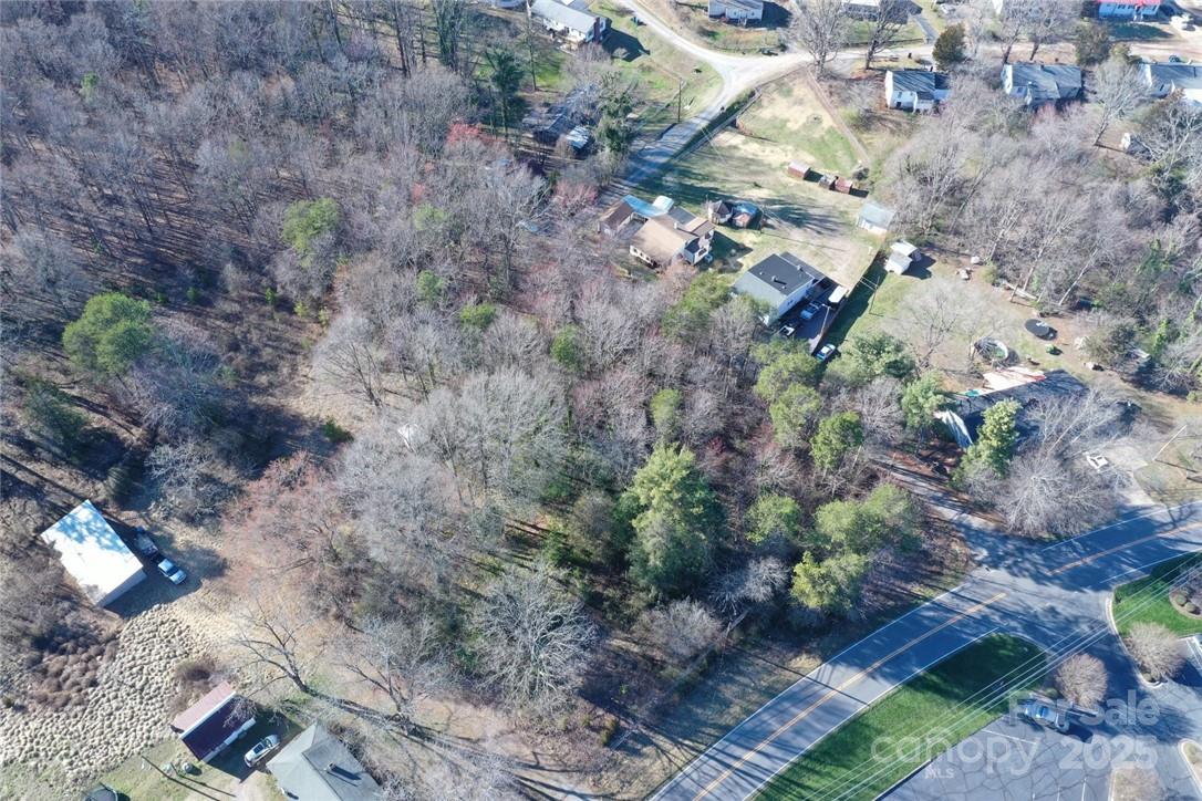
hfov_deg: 65.5
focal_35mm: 28
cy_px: 400
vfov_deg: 46.4
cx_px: 601
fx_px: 935
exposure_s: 1/40
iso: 100
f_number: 8
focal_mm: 10.26
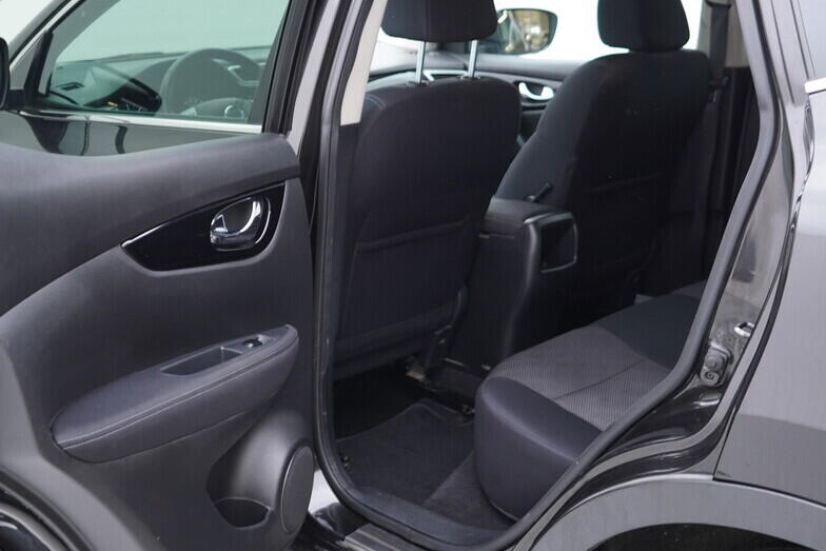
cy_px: 226
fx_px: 1079
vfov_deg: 28.6
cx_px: 379
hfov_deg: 41.9
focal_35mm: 47
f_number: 2.8
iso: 250
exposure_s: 1/40
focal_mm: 24
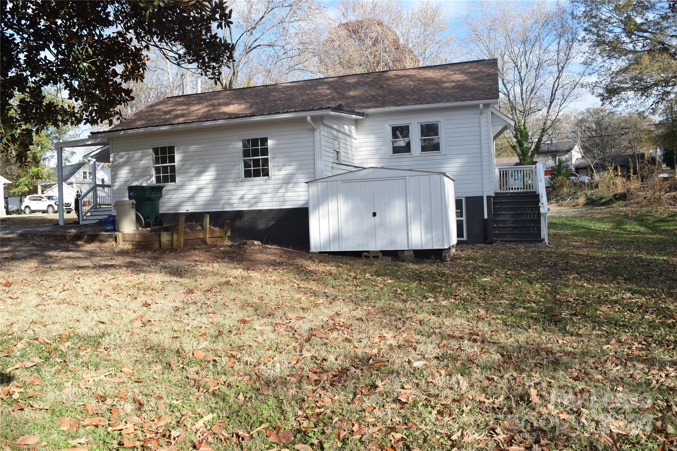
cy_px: 226
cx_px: 338
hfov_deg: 67.4
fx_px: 508
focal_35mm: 27
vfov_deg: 47.9
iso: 200
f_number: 8
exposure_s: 1/250
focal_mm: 18
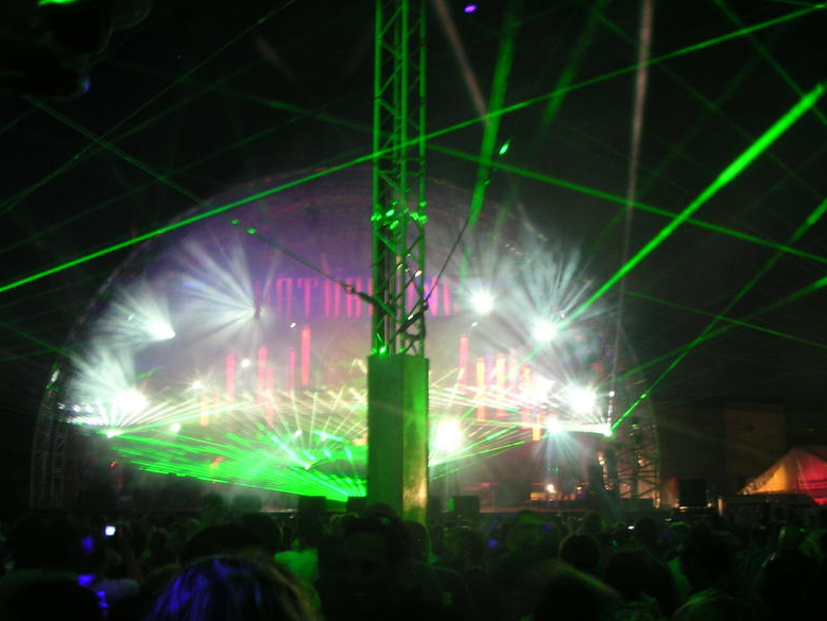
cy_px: 317
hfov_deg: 47.8
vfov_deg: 36.8
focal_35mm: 39
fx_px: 932
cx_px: 421
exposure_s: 1/4
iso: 100
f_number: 2.8
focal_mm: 6
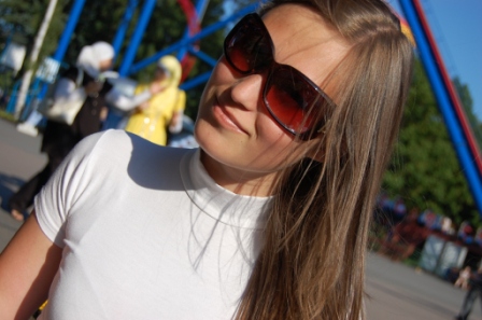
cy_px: 160
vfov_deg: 23.7
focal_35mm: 57
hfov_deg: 35.1
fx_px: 762
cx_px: 241
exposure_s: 1/1250
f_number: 5
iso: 200
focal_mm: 38
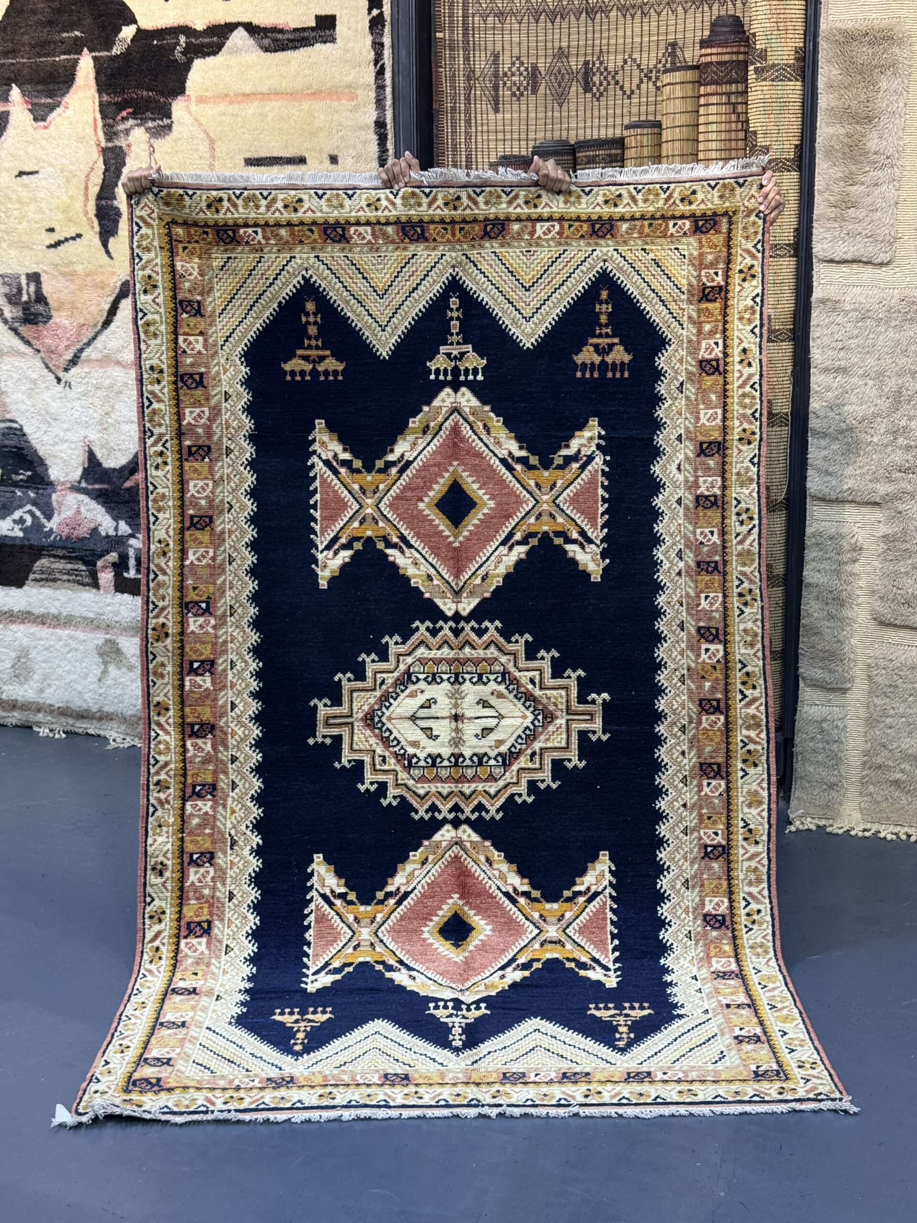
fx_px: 1695
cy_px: 612
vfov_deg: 39.7
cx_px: 458
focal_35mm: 48
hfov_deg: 30.3
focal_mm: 6.76
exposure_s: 1/50
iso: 160
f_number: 1.78
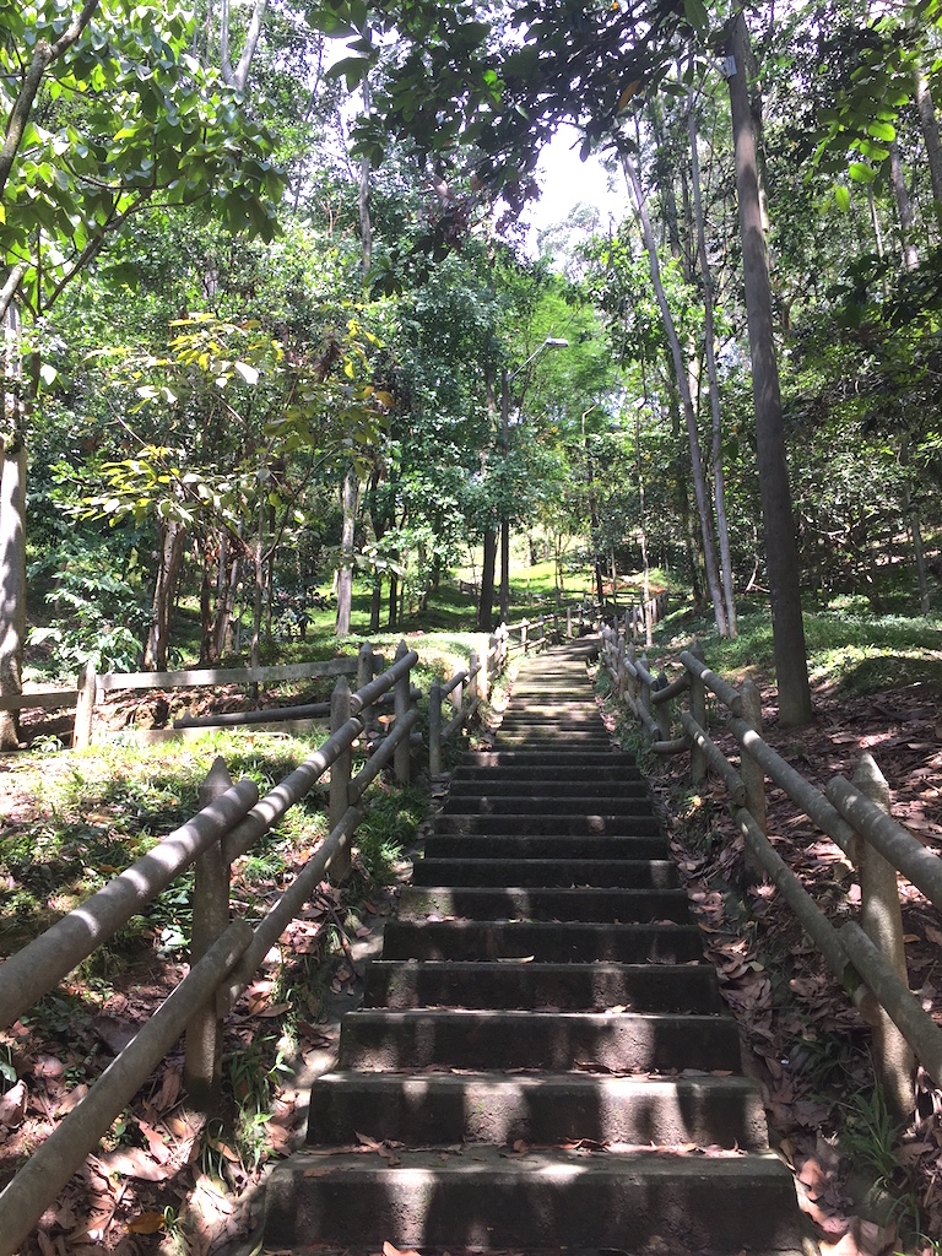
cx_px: 471
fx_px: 1052
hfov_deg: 48.2
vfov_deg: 61.7
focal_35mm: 29
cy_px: 628
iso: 32
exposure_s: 1/243
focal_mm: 4.15
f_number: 2.2
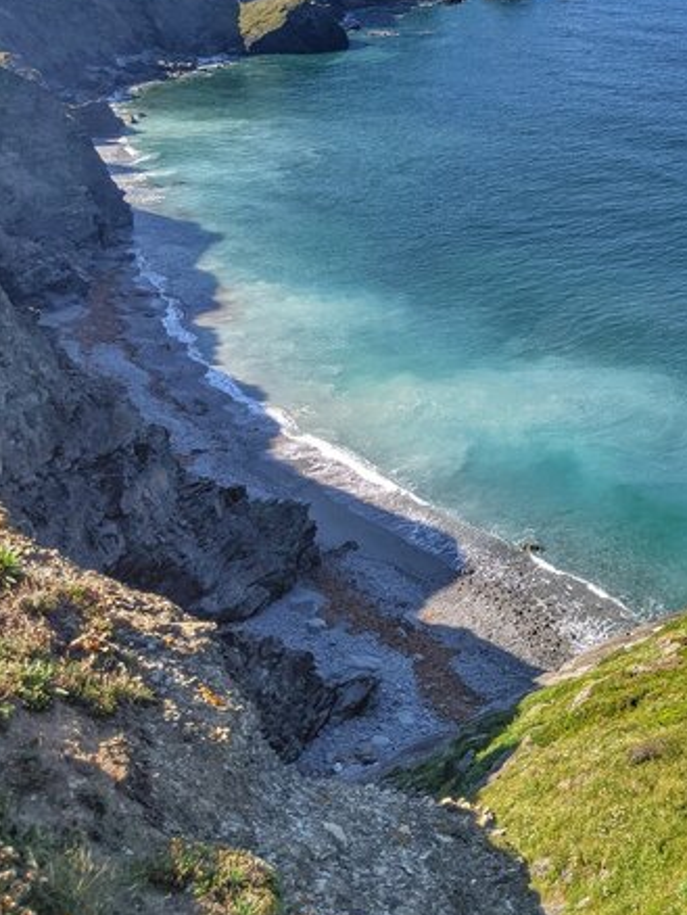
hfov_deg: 32.2
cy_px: 313
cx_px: 524
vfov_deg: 42.4
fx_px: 1163
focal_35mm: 44
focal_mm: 4.44
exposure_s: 1/2132
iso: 61
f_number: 1.8
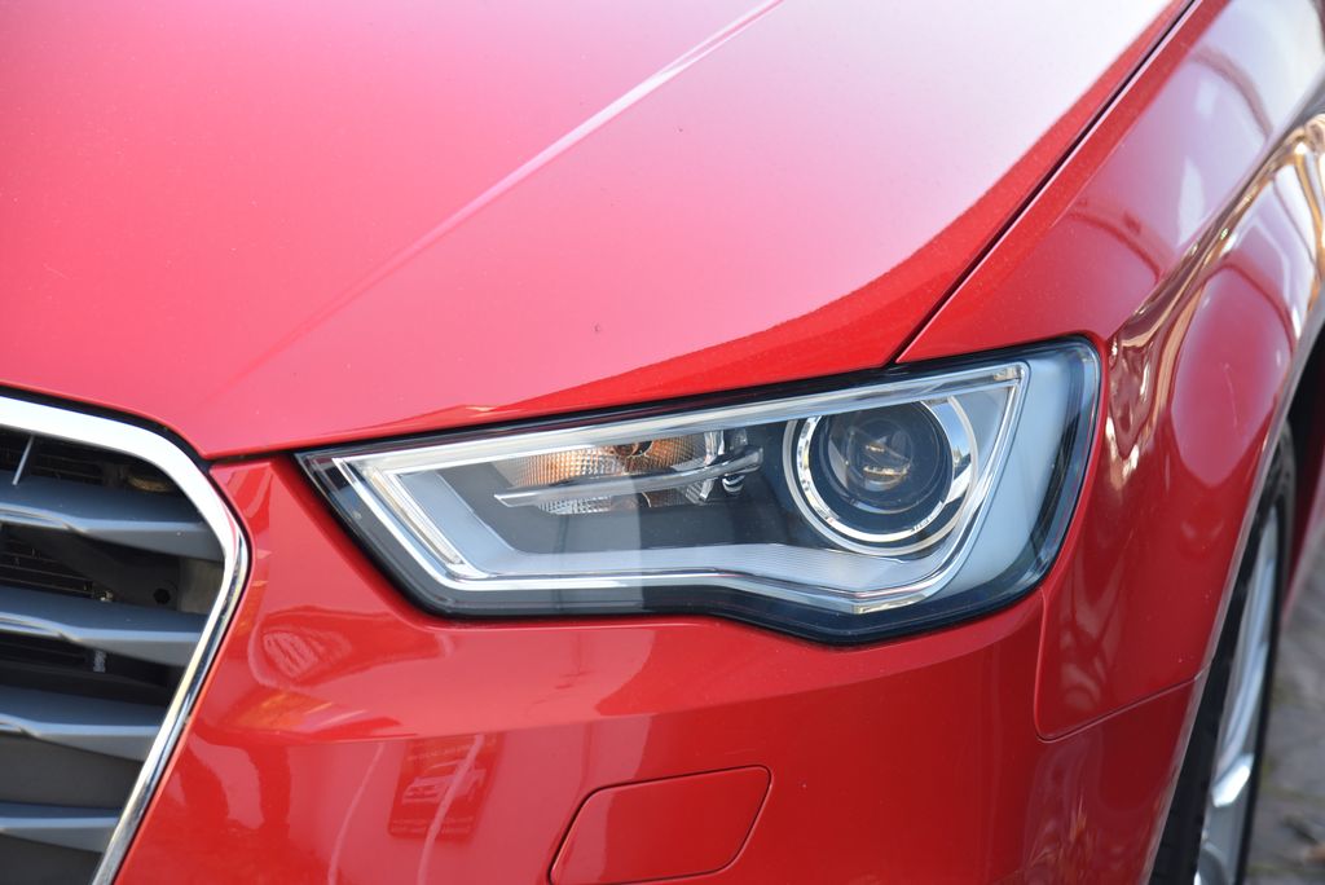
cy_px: 442
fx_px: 4419
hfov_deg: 17.1
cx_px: 662
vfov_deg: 11.4
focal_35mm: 120
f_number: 5
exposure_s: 1/100
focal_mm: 120
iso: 500
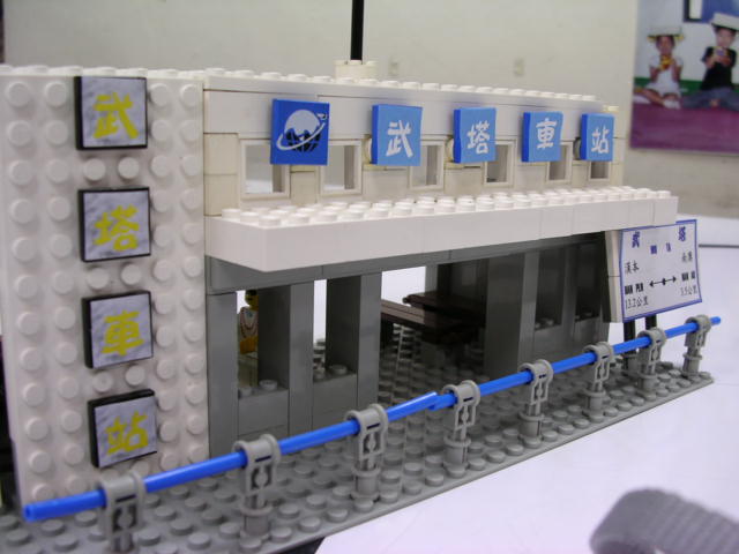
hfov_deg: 49.0
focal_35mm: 38
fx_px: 811
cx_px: 370
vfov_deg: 37.7
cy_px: 277
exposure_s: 1/8.8
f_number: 2.8
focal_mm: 5.8
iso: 100
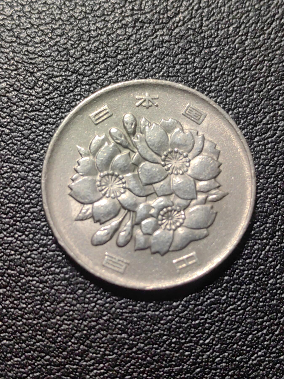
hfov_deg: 23.7
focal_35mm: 62
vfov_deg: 31.2
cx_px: 142
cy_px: 190
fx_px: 678
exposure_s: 1/100
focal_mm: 5.75
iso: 80
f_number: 2
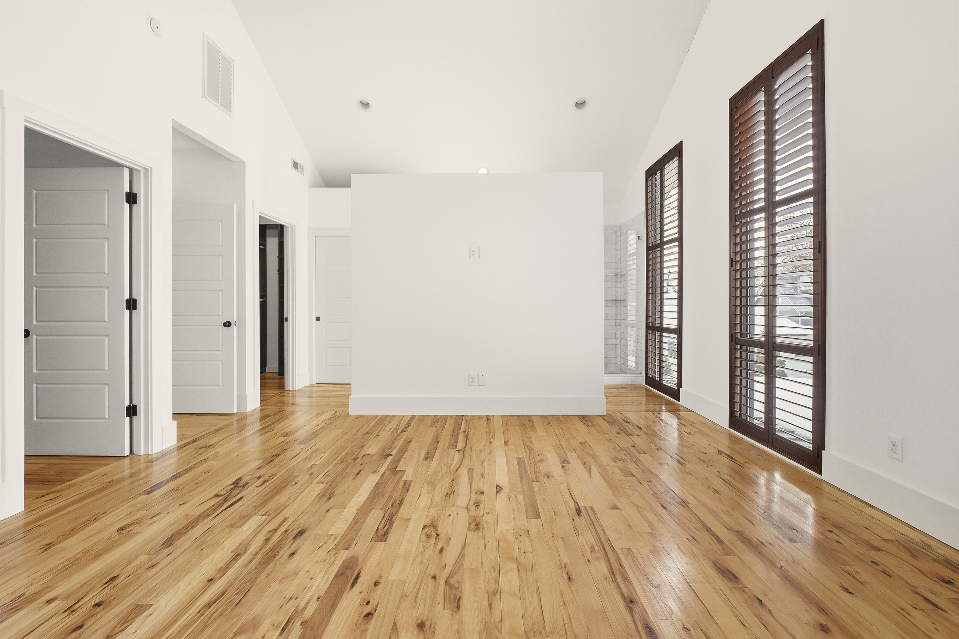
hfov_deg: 100.4
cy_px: 320
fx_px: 399
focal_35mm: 15
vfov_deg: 77.3
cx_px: 480
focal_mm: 10
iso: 400
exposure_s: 1/400
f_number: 9
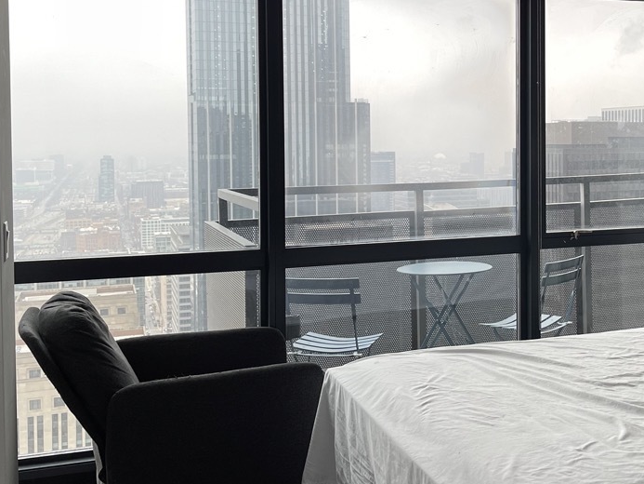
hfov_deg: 38.9
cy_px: 163
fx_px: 893
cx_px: 462
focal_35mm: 48
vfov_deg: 30.1
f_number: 1.6
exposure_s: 1/126
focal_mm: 5.1
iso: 32
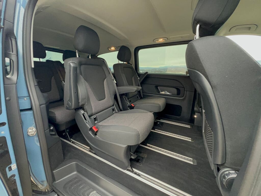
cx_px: 130
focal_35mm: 13
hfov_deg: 106.2
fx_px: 98
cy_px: 98
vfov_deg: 89.9
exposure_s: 1/39
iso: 320
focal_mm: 1.57
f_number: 1.8
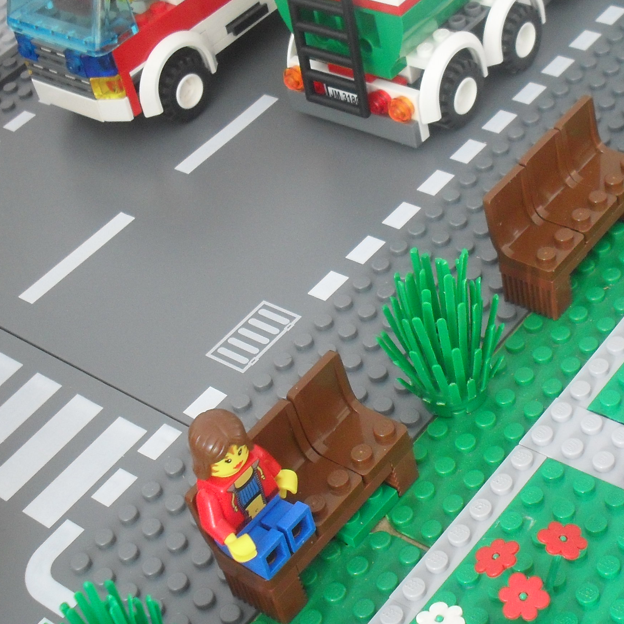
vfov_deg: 26.5
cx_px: 447
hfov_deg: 26.2
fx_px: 1326
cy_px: 324
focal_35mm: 65
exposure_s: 1/1.43
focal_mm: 6.3
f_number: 3.2
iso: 200
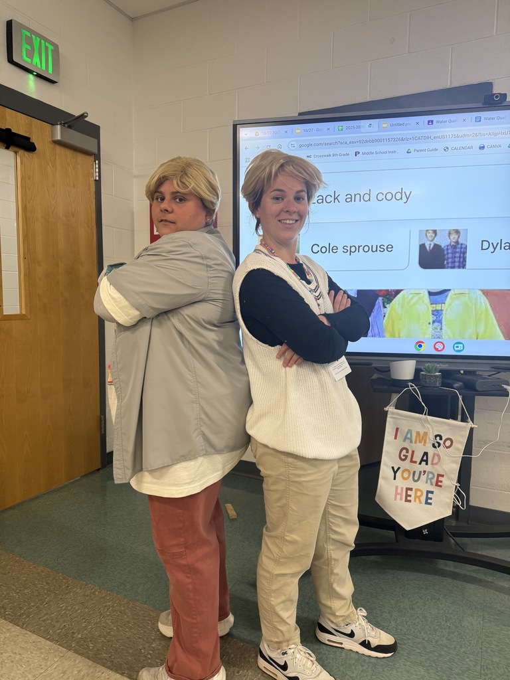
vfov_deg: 71.6
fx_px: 471
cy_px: 340
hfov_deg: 56.8
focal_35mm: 24
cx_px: 255
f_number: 1.78
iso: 125
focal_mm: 6.76
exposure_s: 1/90
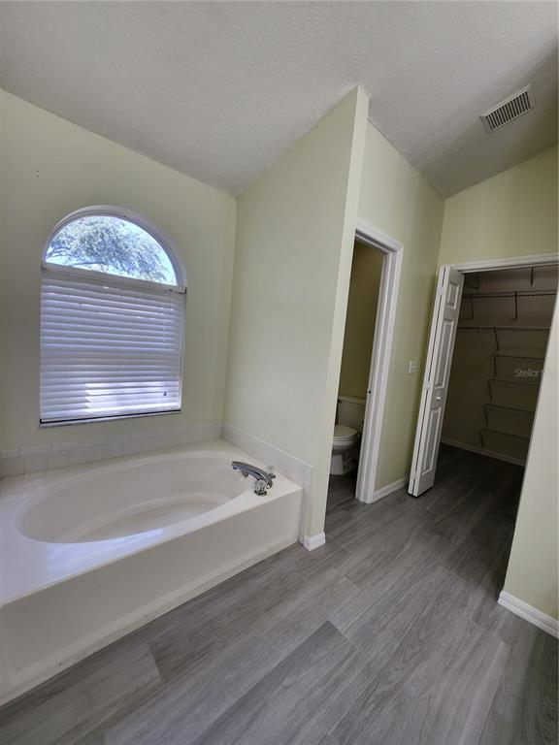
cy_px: 372
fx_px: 280
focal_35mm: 13
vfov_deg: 106.2
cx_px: 280
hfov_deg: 89.9
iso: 50
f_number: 2.2
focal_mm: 1.74
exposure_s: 1/60
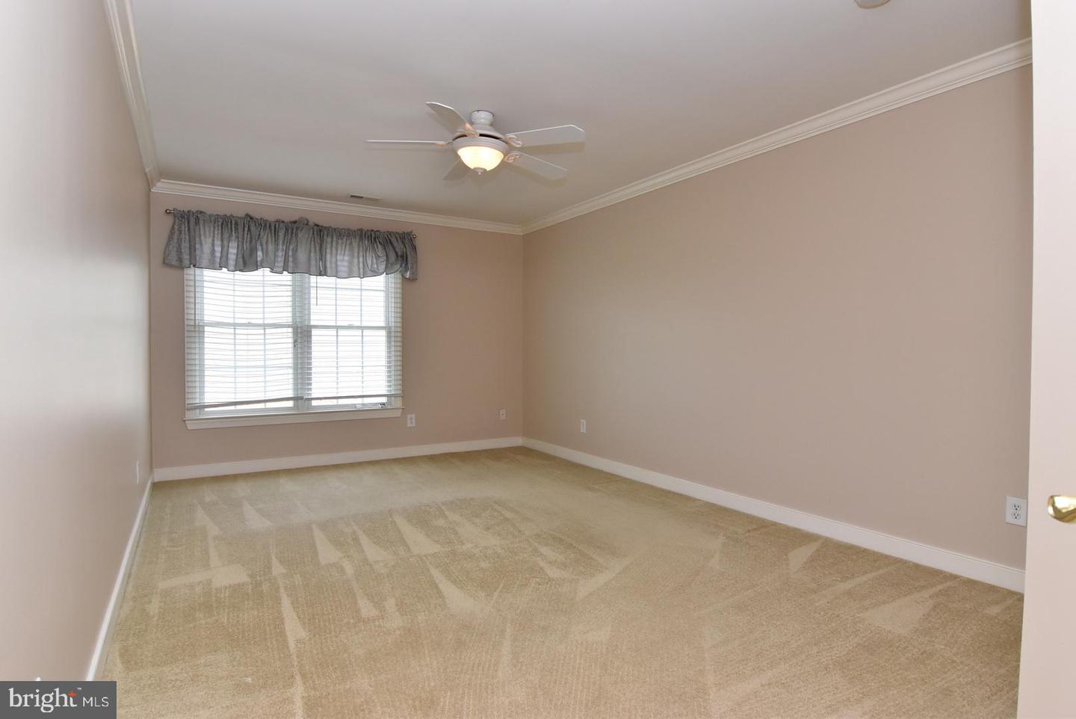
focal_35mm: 18
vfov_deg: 67.5
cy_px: 360
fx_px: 538
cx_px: 538
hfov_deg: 90.0
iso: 800
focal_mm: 12
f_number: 10
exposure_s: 1/80
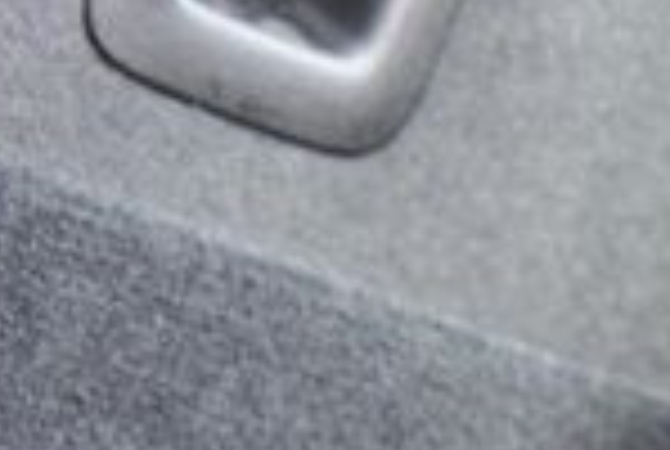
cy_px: 871
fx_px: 3357
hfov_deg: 10.5
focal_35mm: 180
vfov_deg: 7.4
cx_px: 1304
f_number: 2.8
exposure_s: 1/2.5
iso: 1600
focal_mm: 28
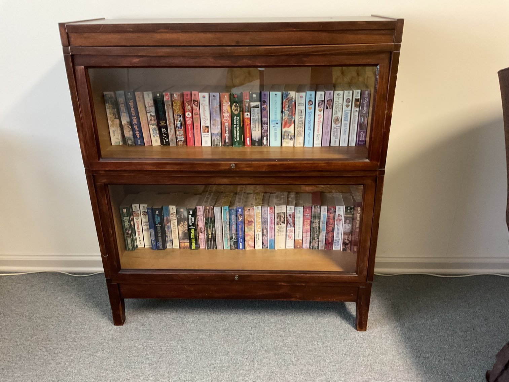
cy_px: 191
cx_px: 254
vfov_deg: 48.2
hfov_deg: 61.7
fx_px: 426
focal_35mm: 29
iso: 320
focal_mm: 3
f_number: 1.8
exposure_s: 1/40
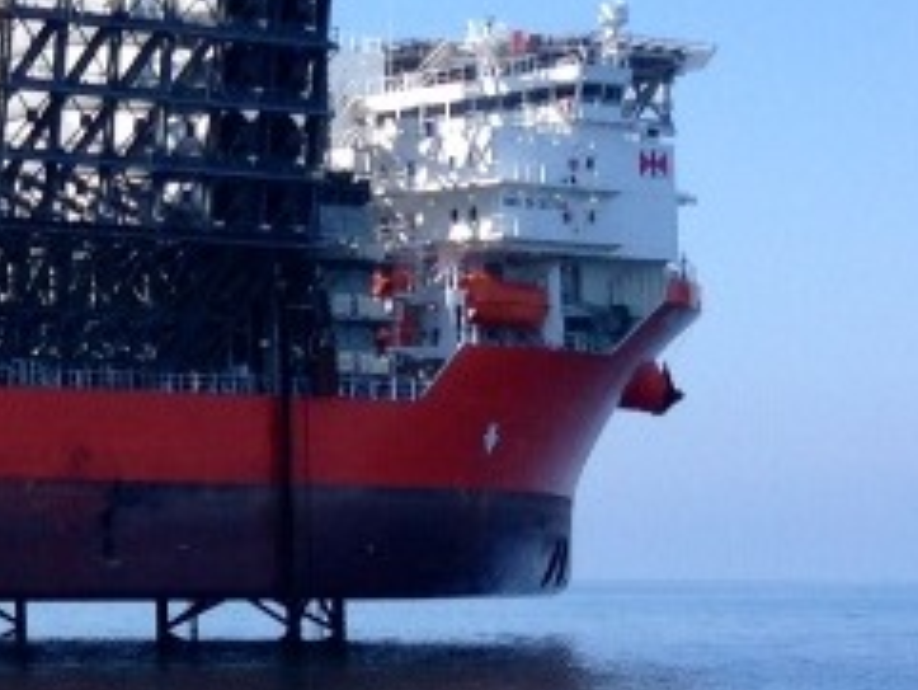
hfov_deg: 13.9
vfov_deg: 11.0
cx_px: -429
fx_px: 3555
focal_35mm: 134
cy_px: 76
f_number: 2.4
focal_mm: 4.12
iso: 50
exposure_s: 1/1153
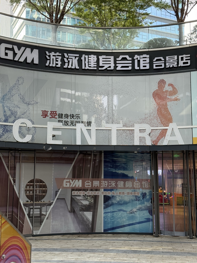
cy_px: 132
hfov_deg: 30.3
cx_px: 98
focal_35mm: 48
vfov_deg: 39.7
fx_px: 364
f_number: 1.78
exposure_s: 1/191
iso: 100
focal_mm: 6.76
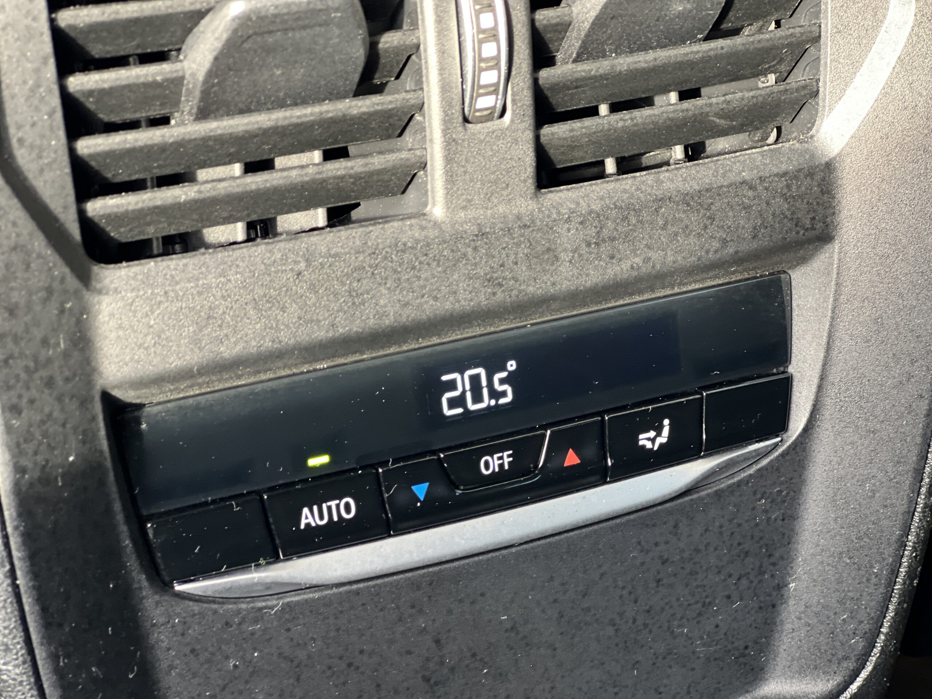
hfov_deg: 25.3
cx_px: 466
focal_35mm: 77
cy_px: 350
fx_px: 2073
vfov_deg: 19.1
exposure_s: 1/25
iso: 400
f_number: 2.8
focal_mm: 9
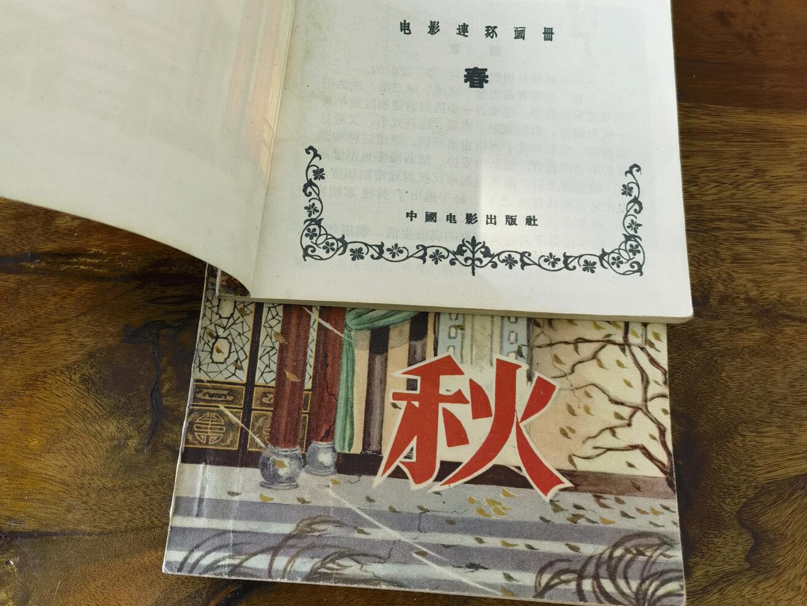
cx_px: 404
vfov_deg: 34.4
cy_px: 149
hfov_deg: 45.8
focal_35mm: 41
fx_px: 956
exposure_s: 1/120
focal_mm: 6.67
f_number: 1.9
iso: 100
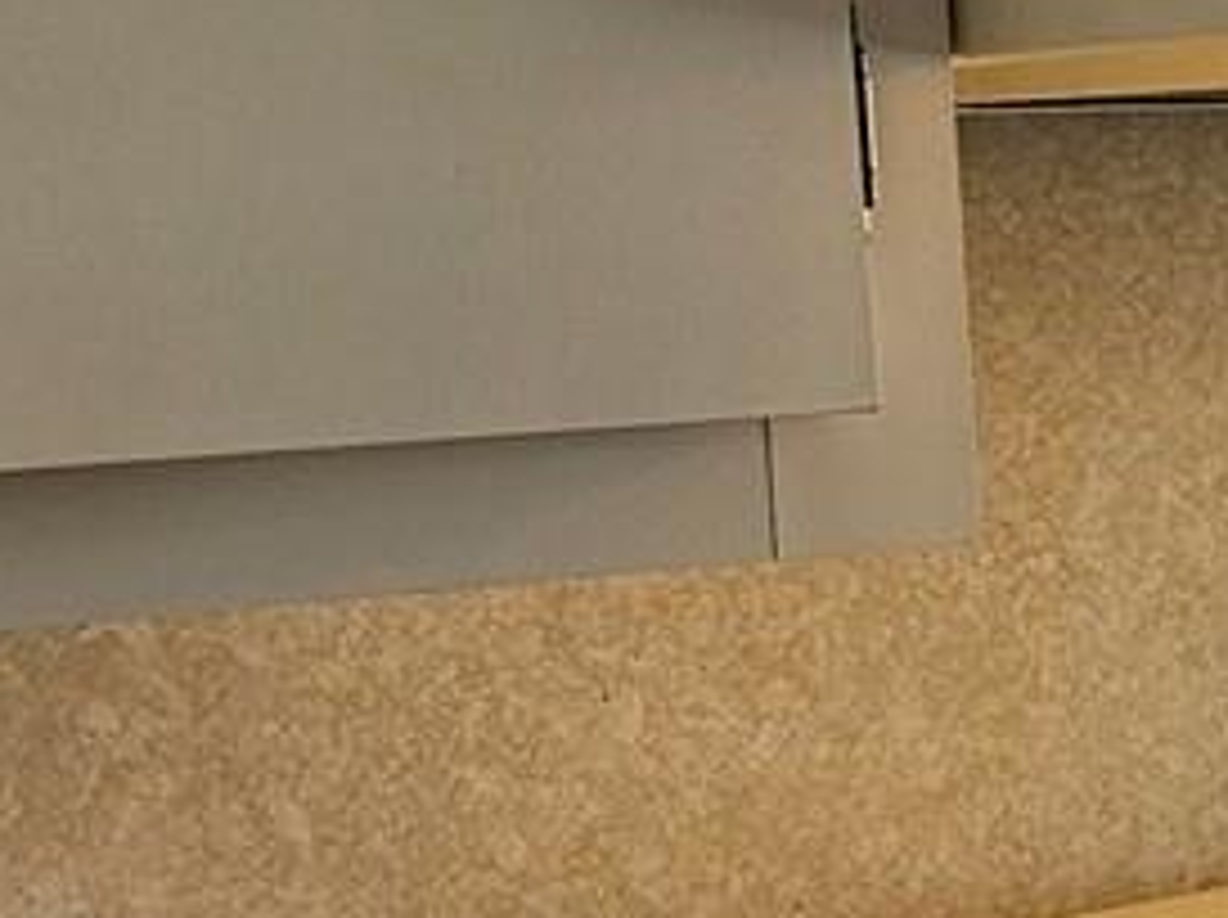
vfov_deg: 10.8
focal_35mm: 135
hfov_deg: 12.5
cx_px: 2613
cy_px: 954
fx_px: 4783
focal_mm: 5.4
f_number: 1.8
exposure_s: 1/120
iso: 40
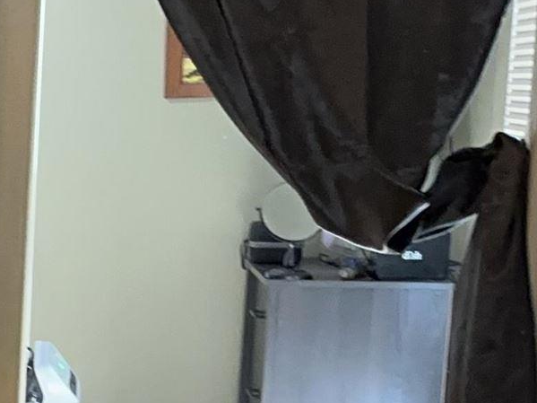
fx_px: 1908
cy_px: 379
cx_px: -811
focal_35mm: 123
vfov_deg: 11.9
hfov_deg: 12.2
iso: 800
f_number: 1.78
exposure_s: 1/120
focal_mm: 6.86
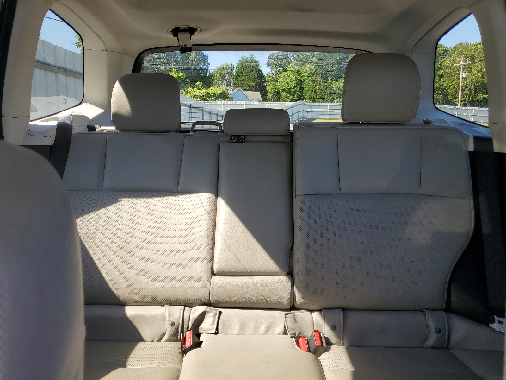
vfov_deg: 53.1
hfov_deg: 67.3
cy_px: 190
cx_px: 253
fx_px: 380
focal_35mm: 26
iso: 50
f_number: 1.5
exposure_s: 1/312
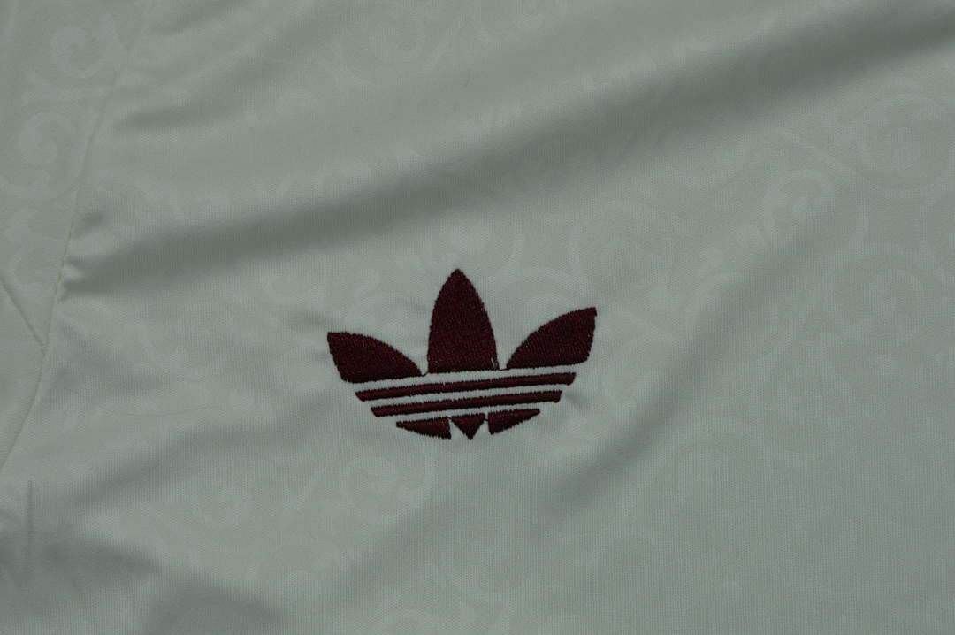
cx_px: 478
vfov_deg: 8.7
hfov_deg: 13.1
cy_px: 318
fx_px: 4174
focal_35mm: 158
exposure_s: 1/200
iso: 400
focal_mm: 105
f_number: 16
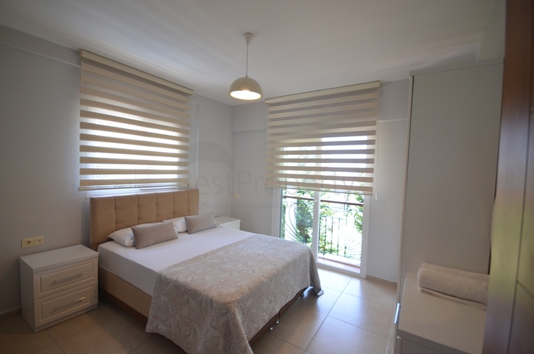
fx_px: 222
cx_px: 267
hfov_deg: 100.5
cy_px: 177
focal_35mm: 15
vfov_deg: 77.1
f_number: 4.5
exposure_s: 1/80
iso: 400
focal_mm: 10
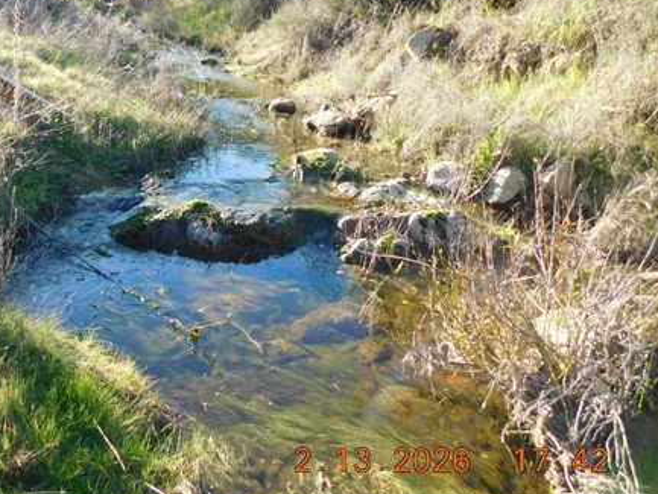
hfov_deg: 52.1
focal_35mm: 34
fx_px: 646
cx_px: 184
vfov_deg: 41.4
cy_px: 172
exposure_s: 1/250
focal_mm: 4
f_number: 3
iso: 125
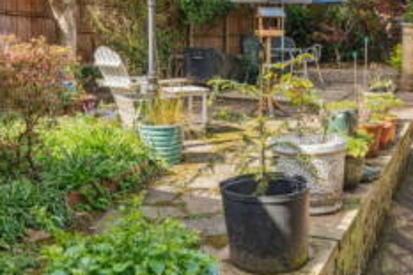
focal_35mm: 45
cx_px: 226
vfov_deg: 29.3
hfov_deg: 43.6
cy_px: 65
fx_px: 516
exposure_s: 1/800
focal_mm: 16
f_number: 5.6
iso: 640
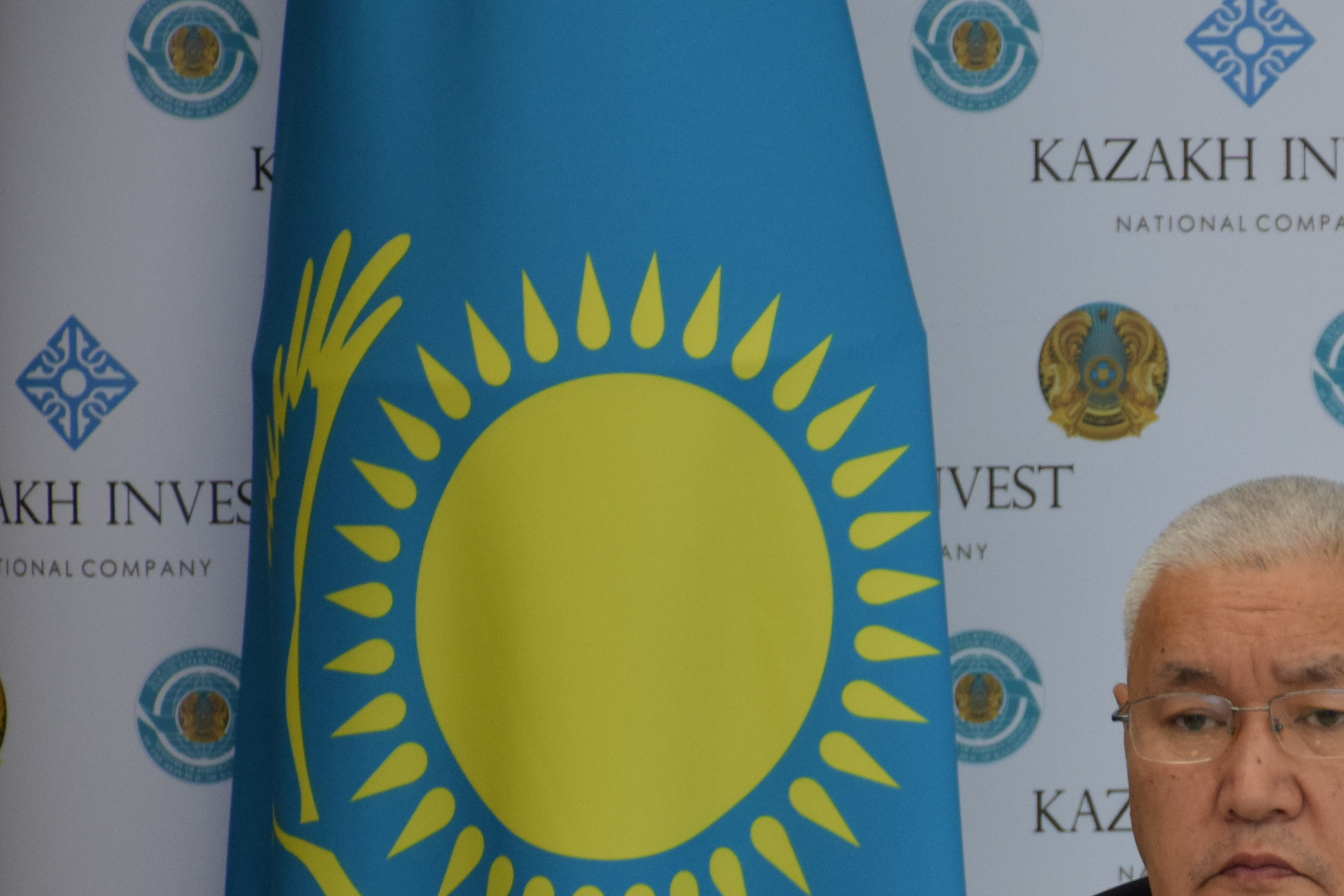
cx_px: 1303
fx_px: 12884
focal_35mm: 345
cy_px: 941
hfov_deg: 6.0
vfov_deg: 4.0
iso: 560
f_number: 5.6
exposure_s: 1/60
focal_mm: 105
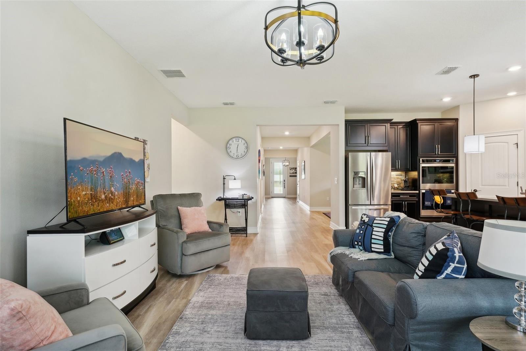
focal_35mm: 19
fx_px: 278
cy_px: 176
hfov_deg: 86.9
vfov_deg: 64.5
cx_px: 263
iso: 640
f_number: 8
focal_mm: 19
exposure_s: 1/20
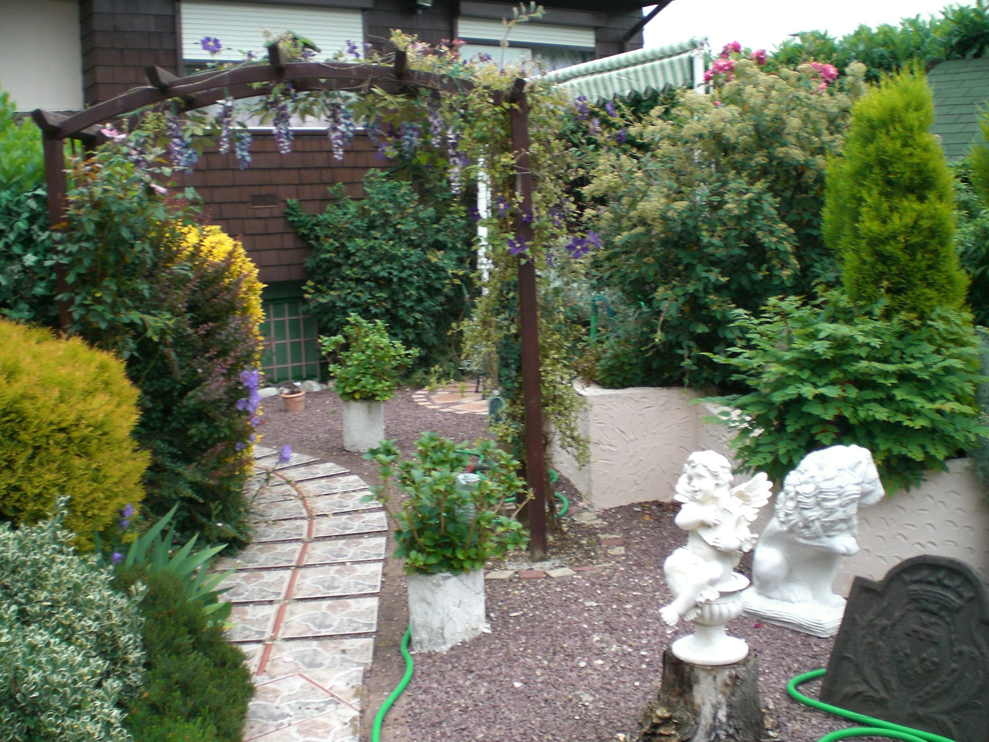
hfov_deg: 49.0
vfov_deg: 37.7
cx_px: 494
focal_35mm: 38
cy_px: 371
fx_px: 1086
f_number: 3.1
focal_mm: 6.3
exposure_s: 1/80
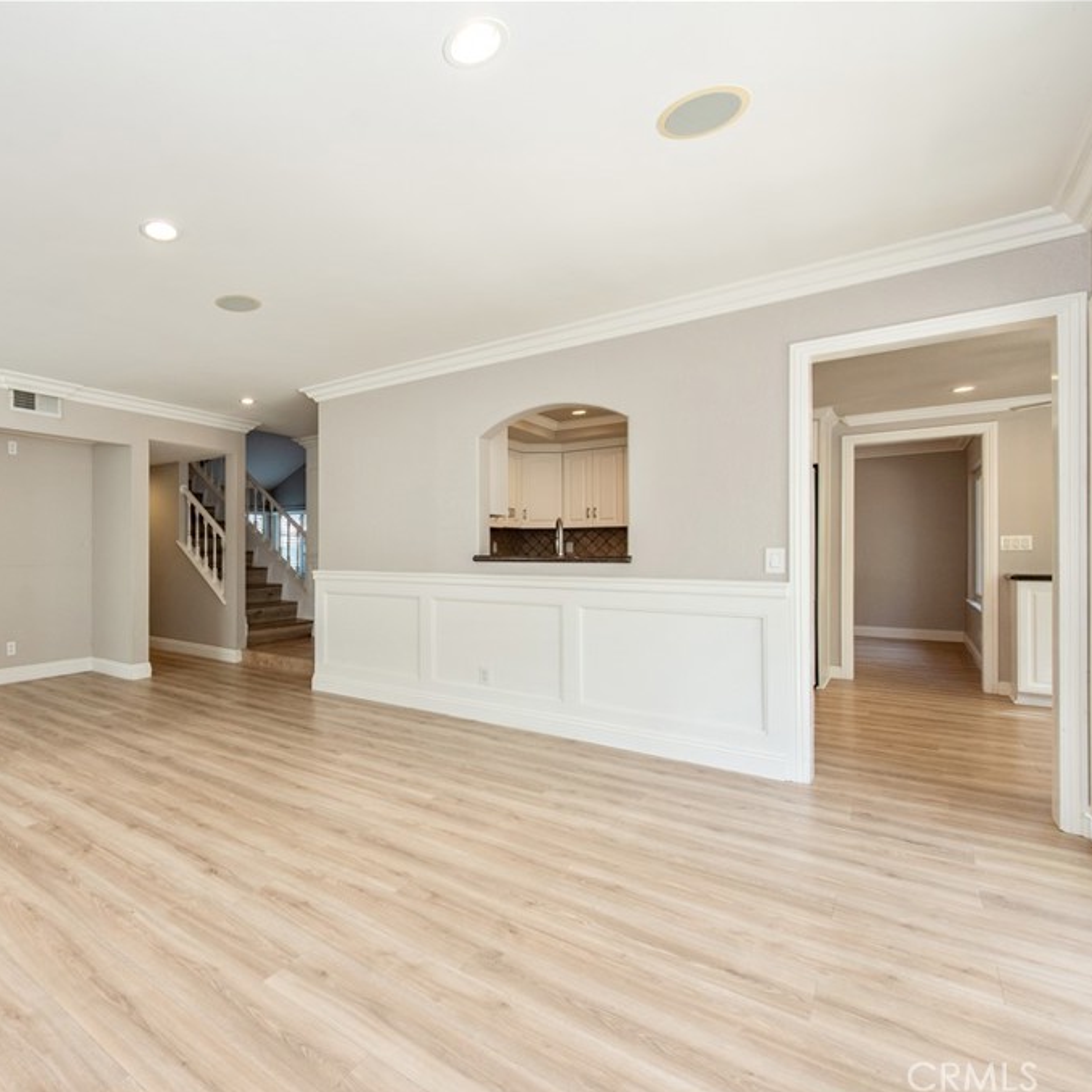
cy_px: 549
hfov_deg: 76.1
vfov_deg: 80.7
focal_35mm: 18
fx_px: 642
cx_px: 303
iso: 560
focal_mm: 14
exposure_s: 1/125
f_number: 5.6
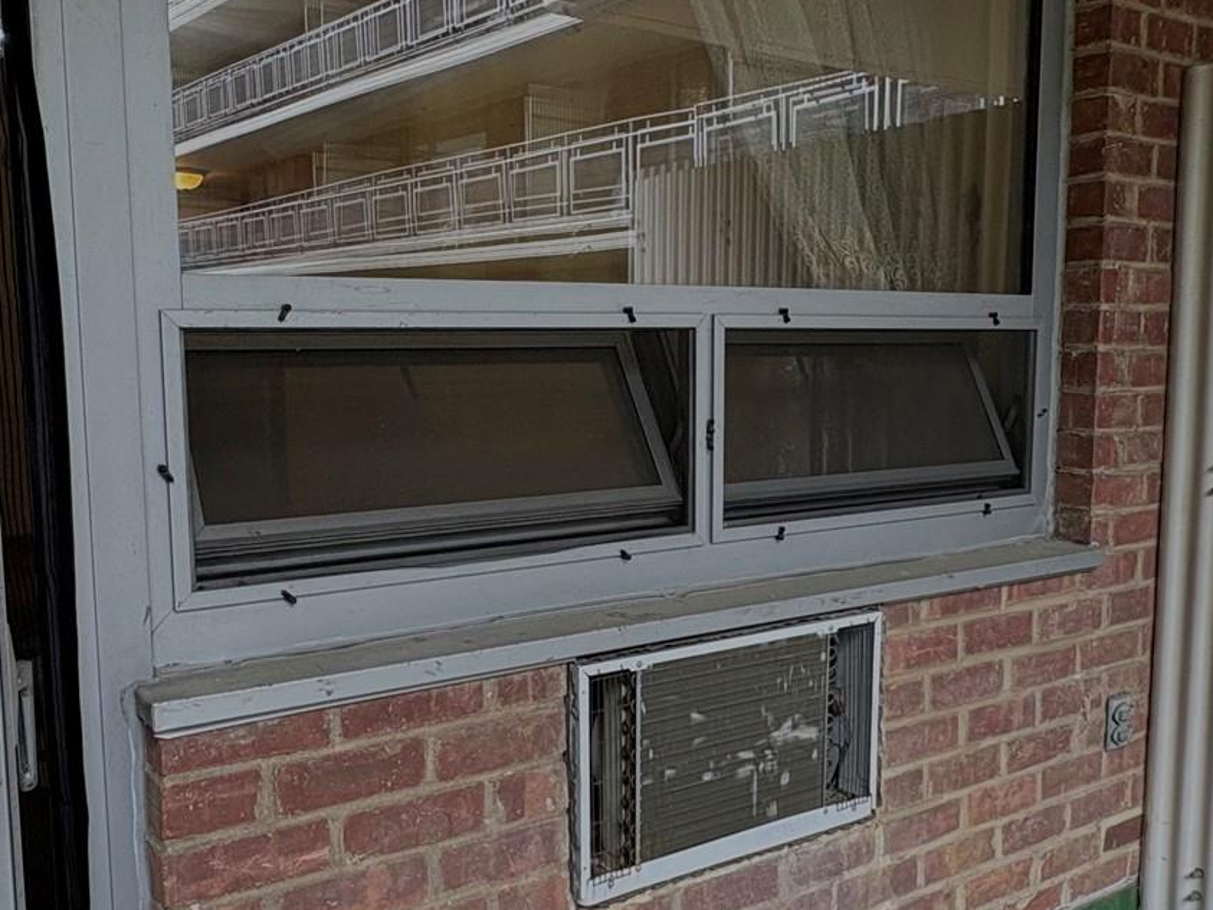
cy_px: 485
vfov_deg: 41.8
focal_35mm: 34
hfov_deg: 54.0
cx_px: 584
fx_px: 1191
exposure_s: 1/120
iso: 125
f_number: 2.2
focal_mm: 2.22
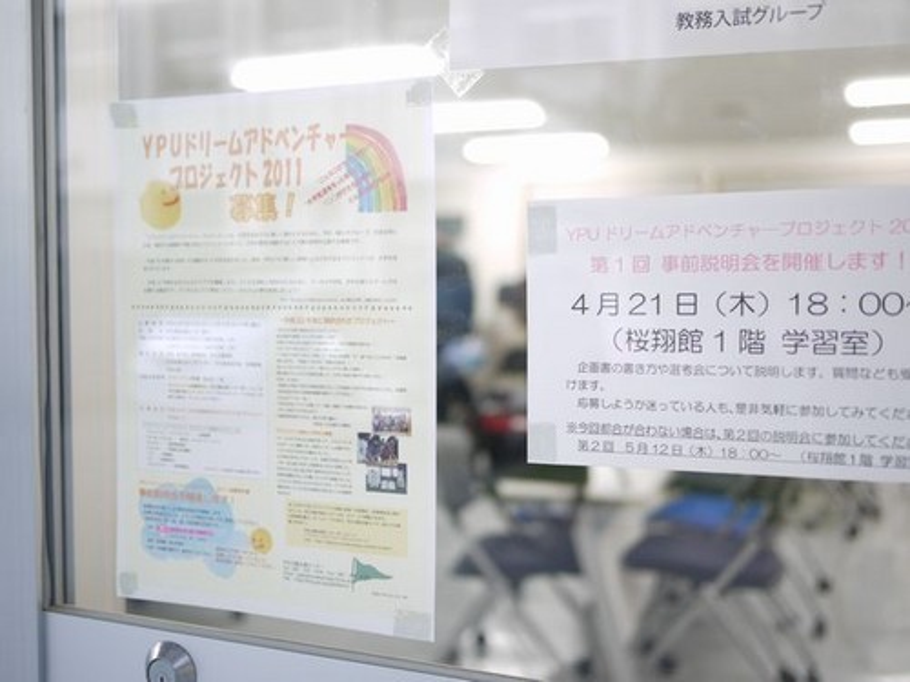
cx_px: 455
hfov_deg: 46.8
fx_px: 1052
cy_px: 341
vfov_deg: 36.0
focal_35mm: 40
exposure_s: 1/80
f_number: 1.8
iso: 100
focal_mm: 20
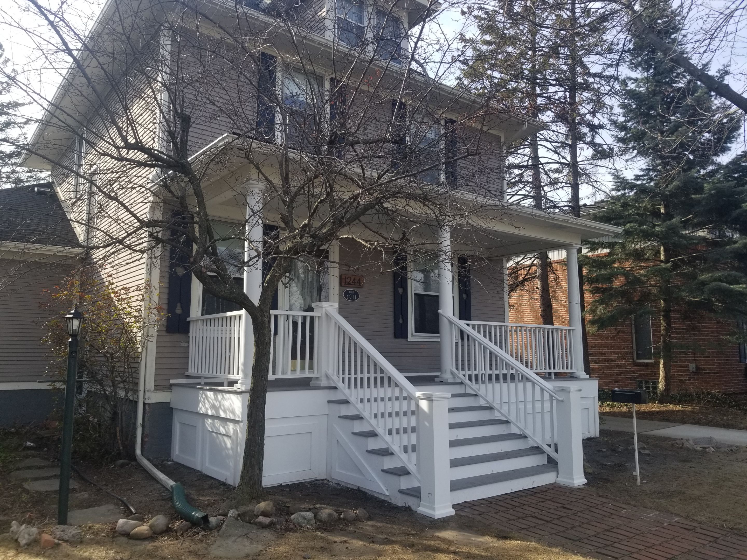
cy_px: 280
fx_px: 561
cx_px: 374
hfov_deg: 67.3
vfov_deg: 53.1
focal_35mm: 26
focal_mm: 4.25
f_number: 1.7
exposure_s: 1/980
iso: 50
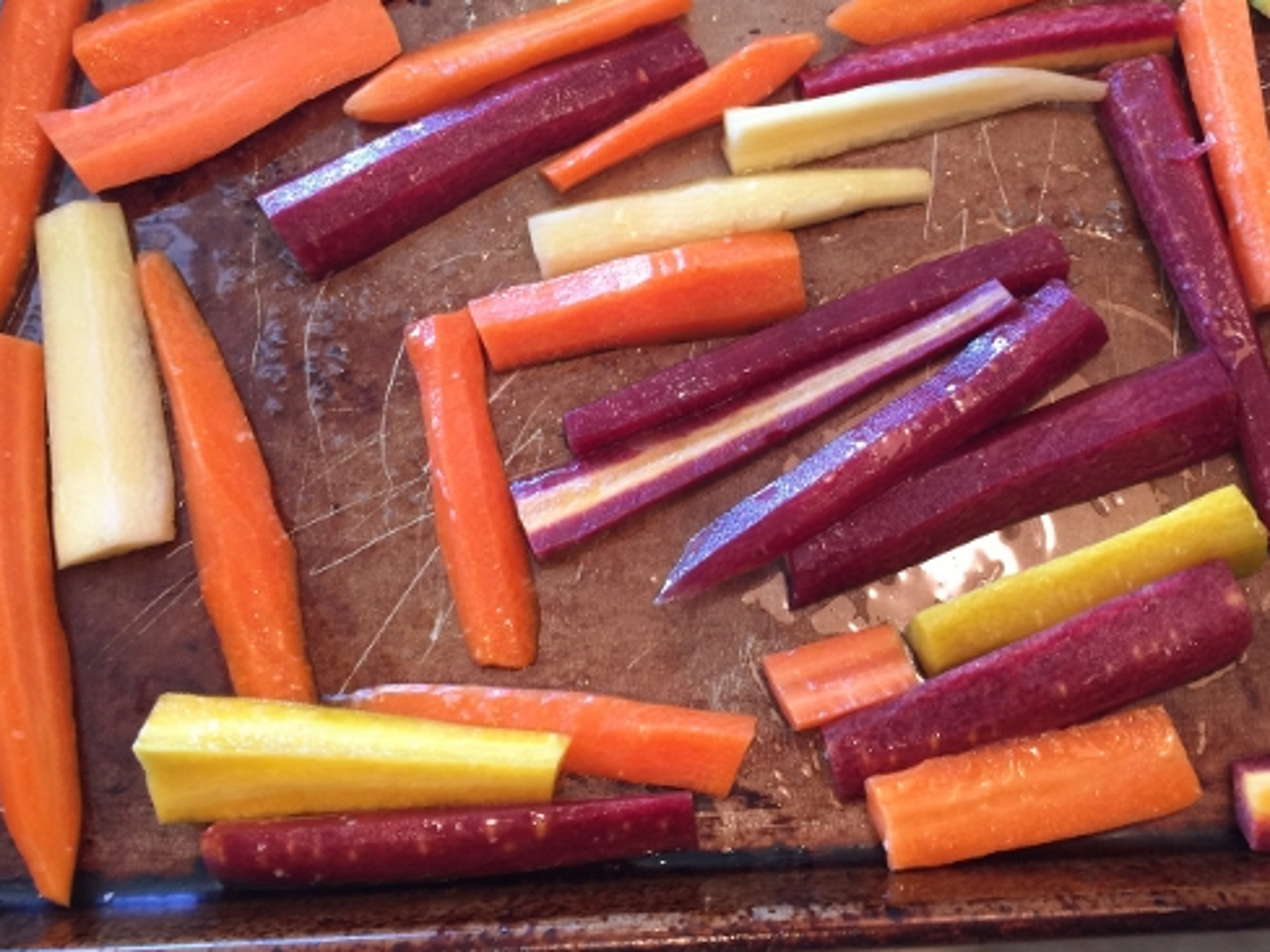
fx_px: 1394
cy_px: 362
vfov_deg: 37.5
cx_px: 768
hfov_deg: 48.7
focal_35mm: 38
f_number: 2.2
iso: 32
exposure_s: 1/15
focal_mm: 4.15
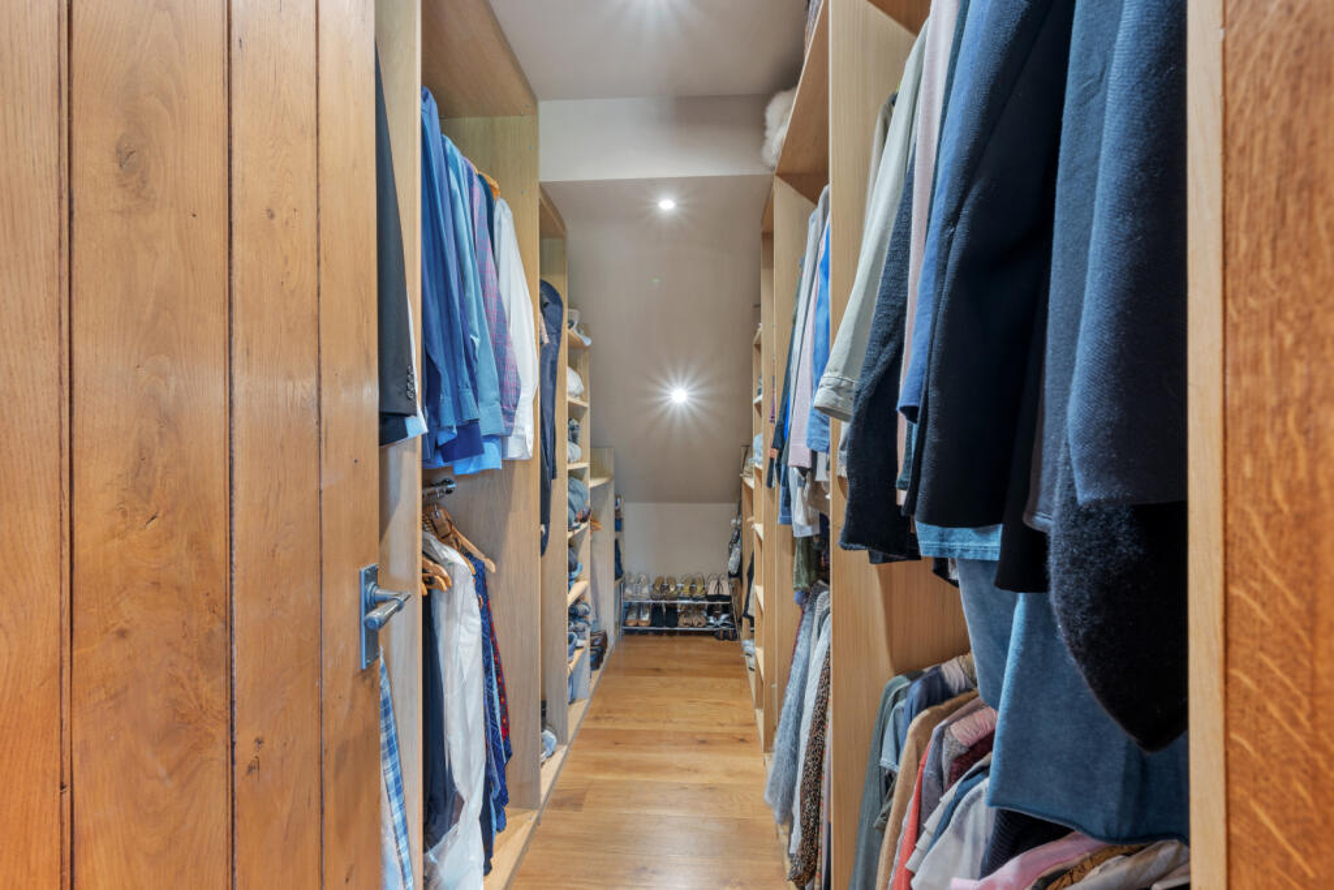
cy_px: 445
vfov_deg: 75.5
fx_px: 574
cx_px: 667
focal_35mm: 16
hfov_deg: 98.5
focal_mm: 15.5
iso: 100
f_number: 10
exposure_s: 10
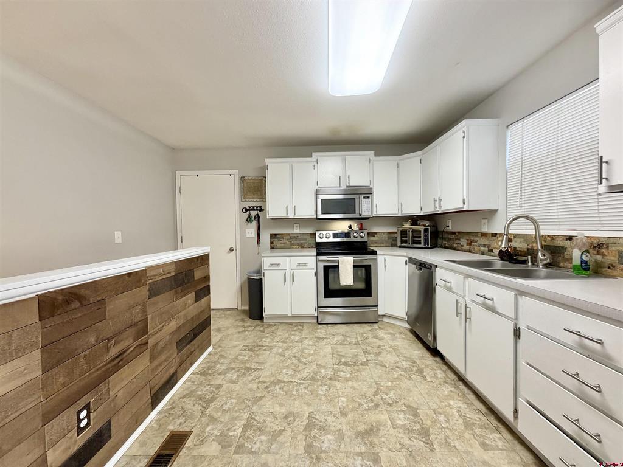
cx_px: 312
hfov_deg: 102.1
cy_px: 234
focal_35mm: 14
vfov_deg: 85.7
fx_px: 252
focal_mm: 2.22
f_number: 2.2
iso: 200
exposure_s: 1/120
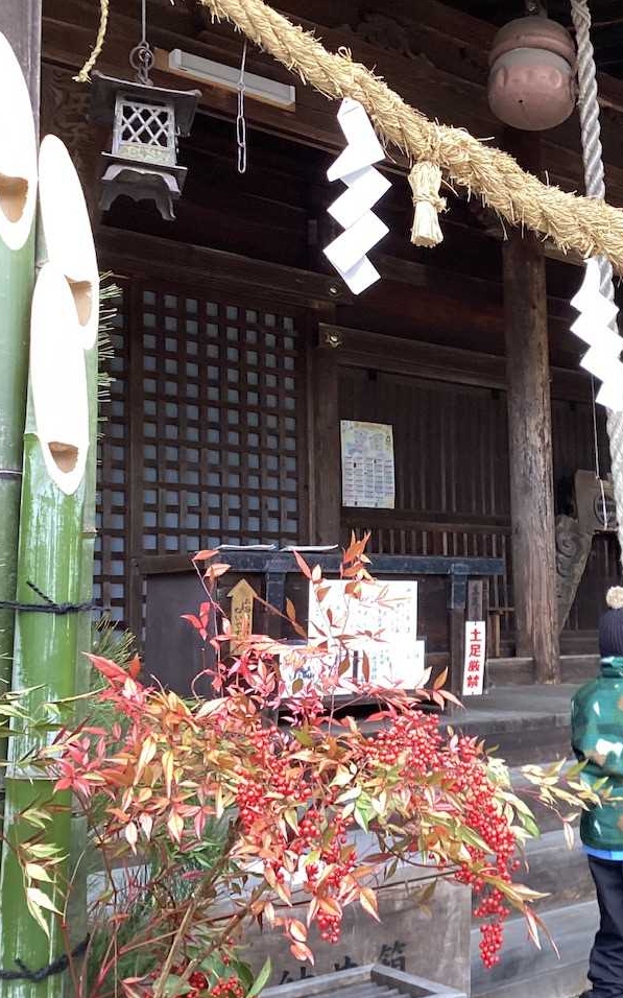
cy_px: 500
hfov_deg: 27.9
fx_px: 1196
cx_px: 579
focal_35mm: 44
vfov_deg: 45.3
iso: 125
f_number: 2.4
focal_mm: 3.3
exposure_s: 1/60
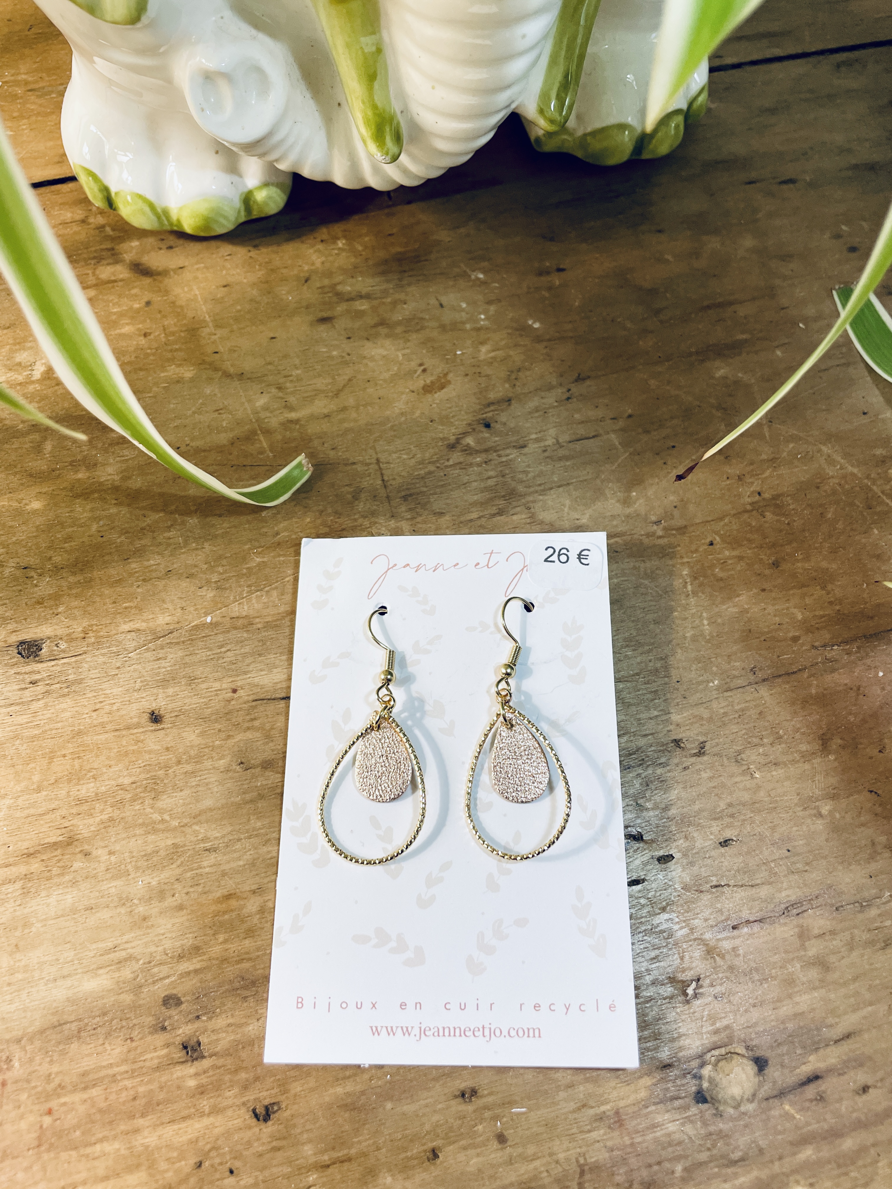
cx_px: 446
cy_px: 594
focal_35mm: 26
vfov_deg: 67.3
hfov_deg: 53.1
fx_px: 893
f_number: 1.6
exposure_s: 1/100
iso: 125
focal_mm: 4.2
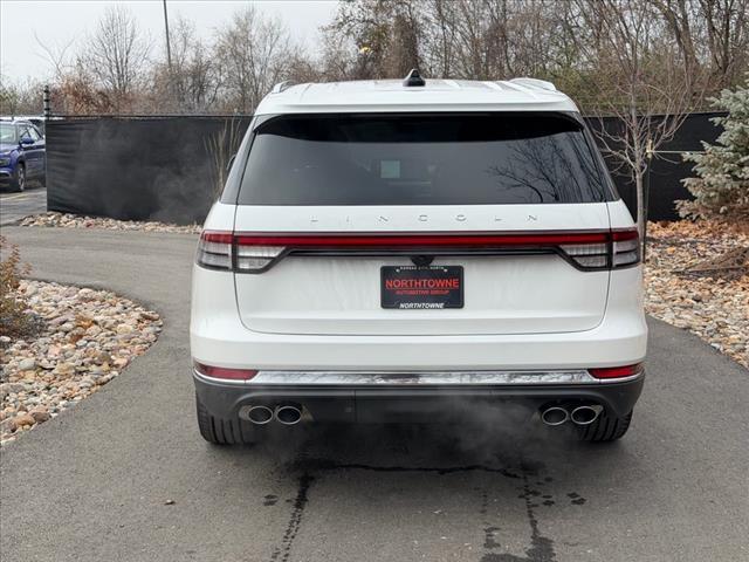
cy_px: 281
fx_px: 1039
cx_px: 374
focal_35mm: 48
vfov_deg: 30.3
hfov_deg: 39.7
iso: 64
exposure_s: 1/1377
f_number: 1.78
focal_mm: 6.76
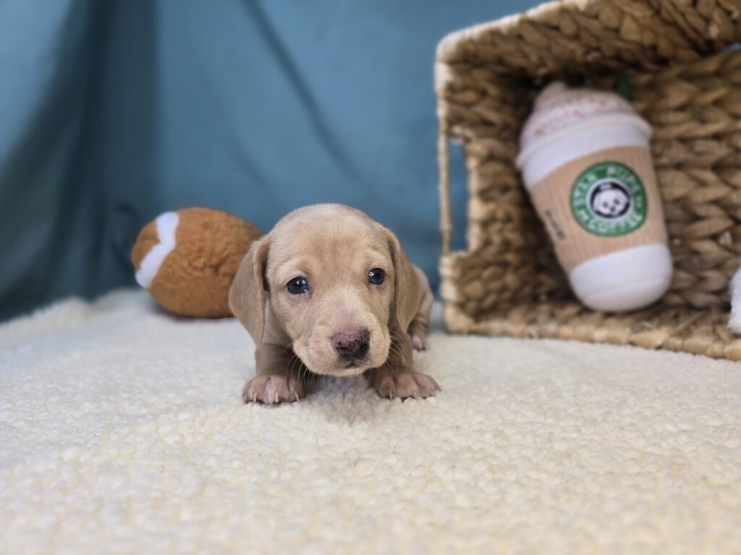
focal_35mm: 23
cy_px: 278
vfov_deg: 58.9
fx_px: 492
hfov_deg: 73.9
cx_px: 370
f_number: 1.7
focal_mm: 6.3
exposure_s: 1/51.7
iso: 16
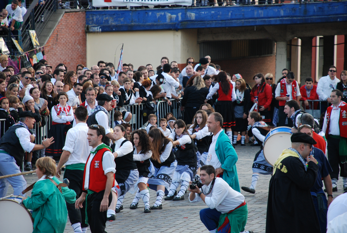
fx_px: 1956
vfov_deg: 6.8
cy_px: 116
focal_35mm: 202
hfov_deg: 10.1
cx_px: 174
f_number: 5.6
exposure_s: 1/80
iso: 400
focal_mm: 135
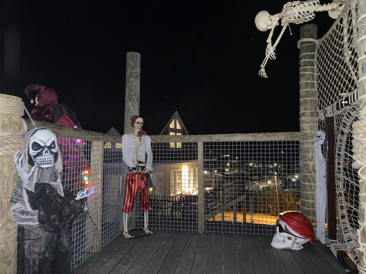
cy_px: 137
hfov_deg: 67.3
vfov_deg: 53.1
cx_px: 183
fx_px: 275
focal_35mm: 26
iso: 500
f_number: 1.8
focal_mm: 4.25
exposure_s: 1/4
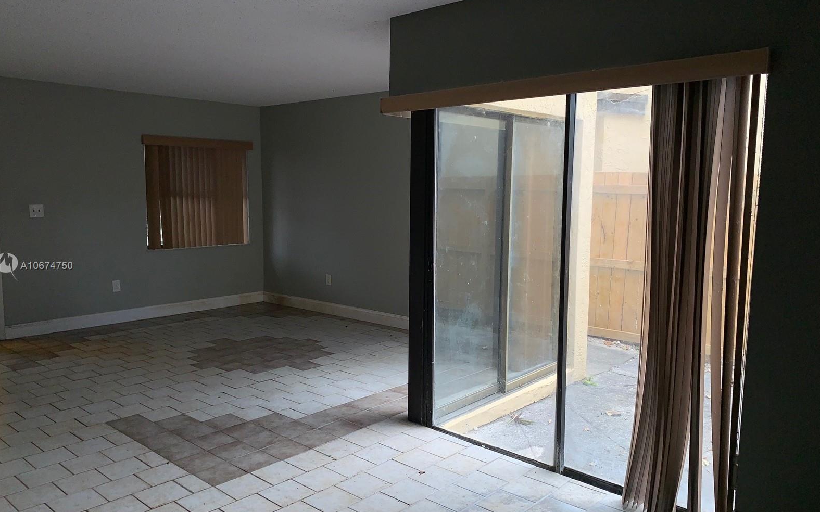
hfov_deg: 66.5
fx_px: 626
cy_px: 266
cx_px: 407
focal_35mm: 28
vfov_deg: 44.5
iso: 25
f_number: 1.8
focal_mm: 4.25
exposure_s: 1/759
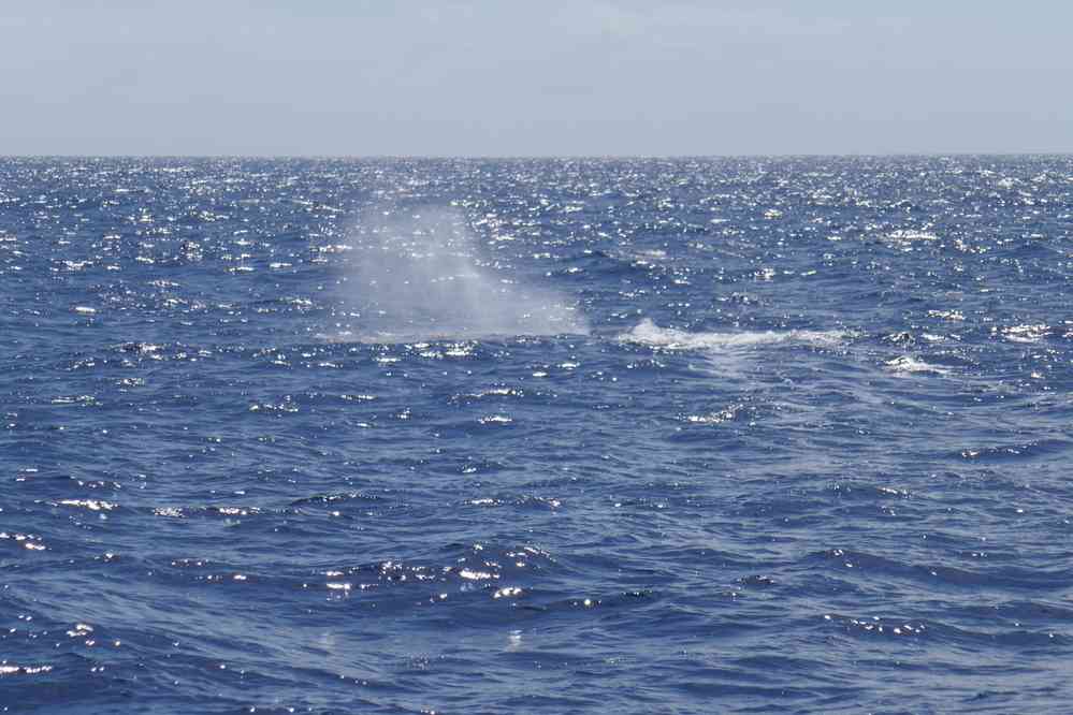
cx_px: 536
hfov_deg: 10.4
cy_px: 358
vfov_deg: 7.0
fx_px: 5871
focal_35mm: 197
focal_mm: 71.8
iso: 125
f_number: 7.1
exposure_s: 1/800
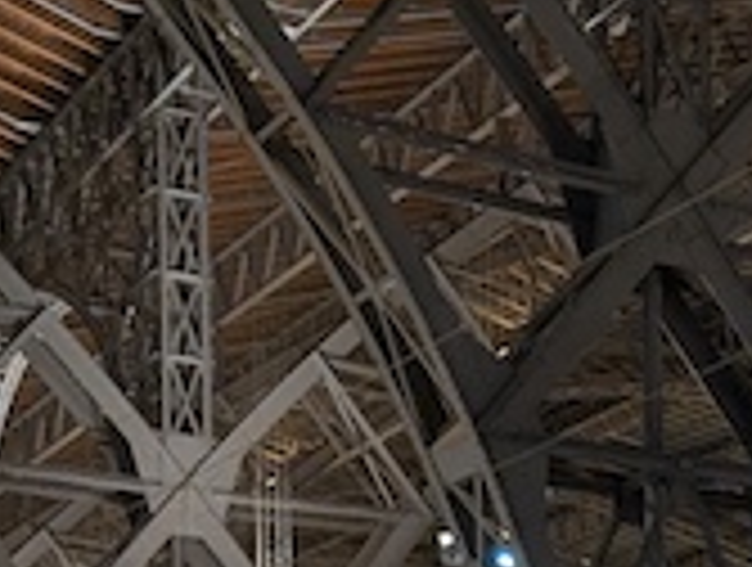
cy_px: 1156
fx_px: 2504
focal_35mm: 115
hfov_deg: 15.5
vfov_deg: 11.6
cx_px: 1198
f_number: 1.68
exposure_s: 1/33.3
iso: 337
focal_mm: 6.9
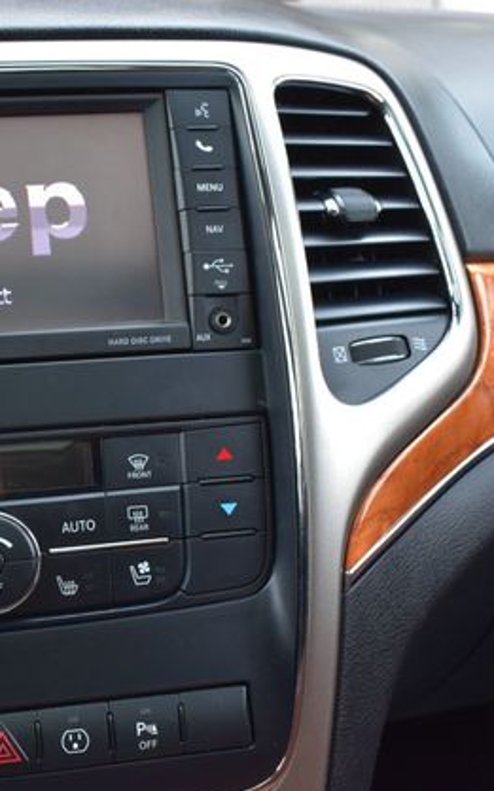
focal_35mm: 54
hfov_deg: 23.3
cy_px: 401
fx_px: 1159
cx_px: 28
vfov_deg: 37.7
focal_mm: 23
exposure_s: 1/15
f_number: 6.3
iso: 500
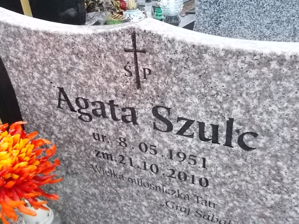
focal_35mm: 35
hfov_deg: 52.4
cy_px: 127
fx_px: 302
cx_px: 176
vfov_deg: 40.6
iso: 400
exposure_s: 1/80
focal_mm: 4.6
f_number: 3.2
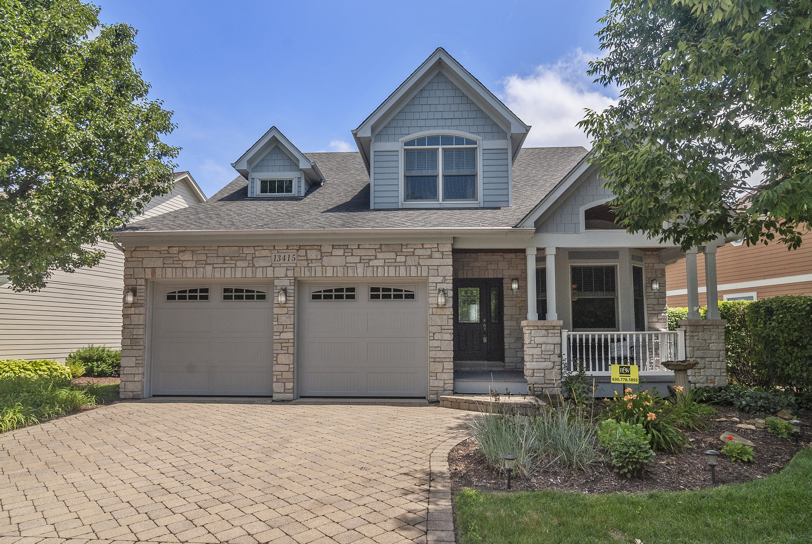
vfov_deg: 59.6
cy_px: 272
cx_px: 406
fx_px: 474
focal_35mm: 21
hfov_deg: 81.1
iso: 200
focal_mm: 14
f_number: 9
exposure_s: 1/500
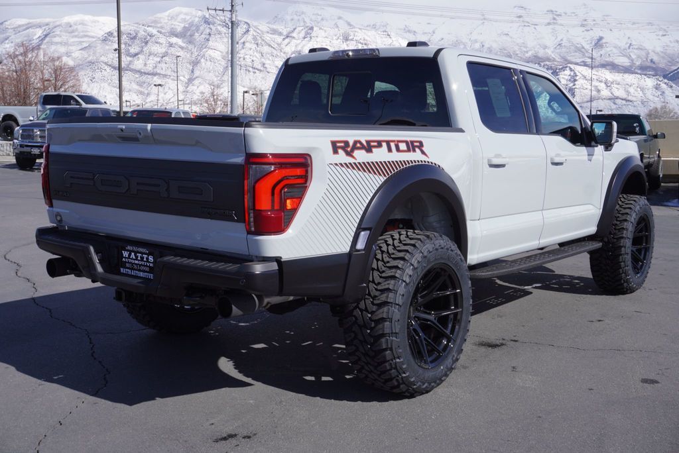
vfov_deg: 33.1
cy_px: 226
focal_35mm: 40
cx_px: 340
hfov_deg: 47.9
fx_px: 764
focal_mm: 27
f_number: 9
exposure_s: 1/320
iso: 100
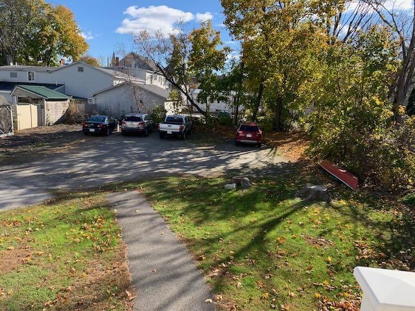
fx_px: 312
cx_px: 208
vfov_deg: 53.1
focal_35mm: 26
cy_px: 156
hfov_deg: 67.3
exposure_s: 1/777
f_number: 1.8
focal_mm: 4.25
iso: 25
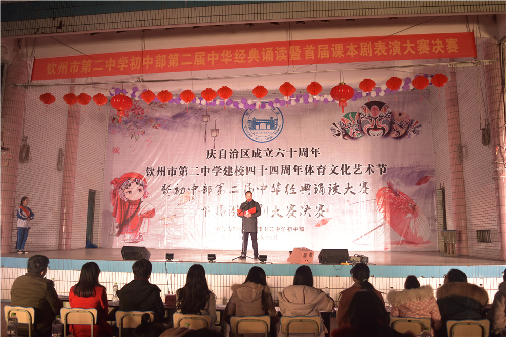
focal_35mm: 30
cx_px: 253
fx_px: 422
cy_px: 168
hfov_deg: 61.9
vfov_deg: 43.6
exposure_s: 1/60
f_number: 3.8
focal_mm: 20
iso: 320
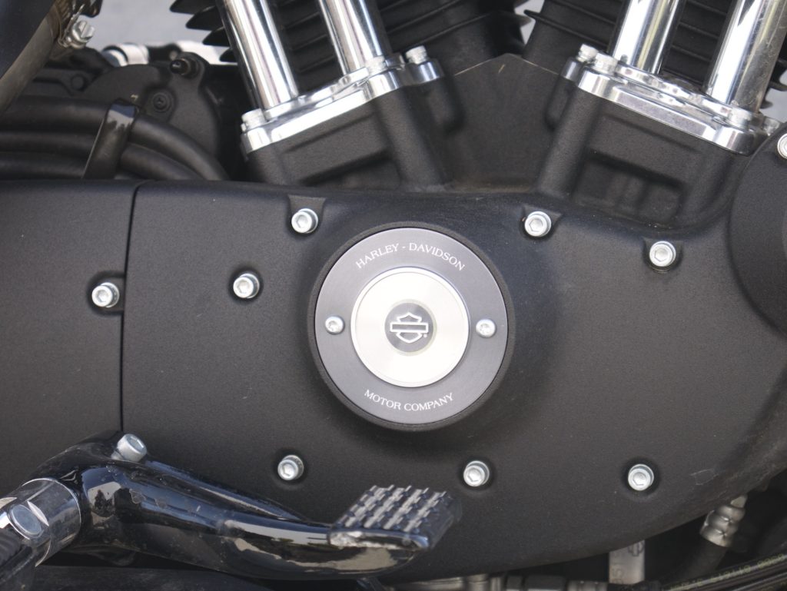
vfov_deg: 18.4
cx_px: 394
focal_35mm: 80
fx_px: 1820
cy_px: 296
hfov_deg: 24.4
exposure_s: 1/125
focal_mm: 40
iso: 200
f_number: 5.6
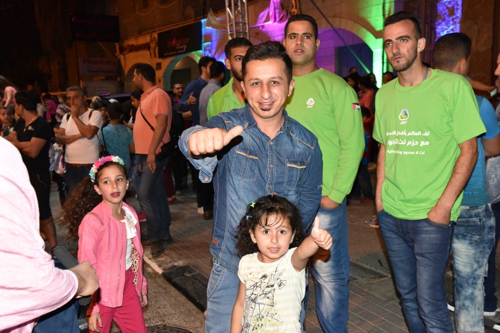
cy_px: 166
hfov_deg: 50.7
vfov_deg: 35.1
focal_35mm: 38
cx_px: 250
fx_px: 528
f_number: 7.1
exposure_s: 1/60
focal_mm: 38
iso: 3200
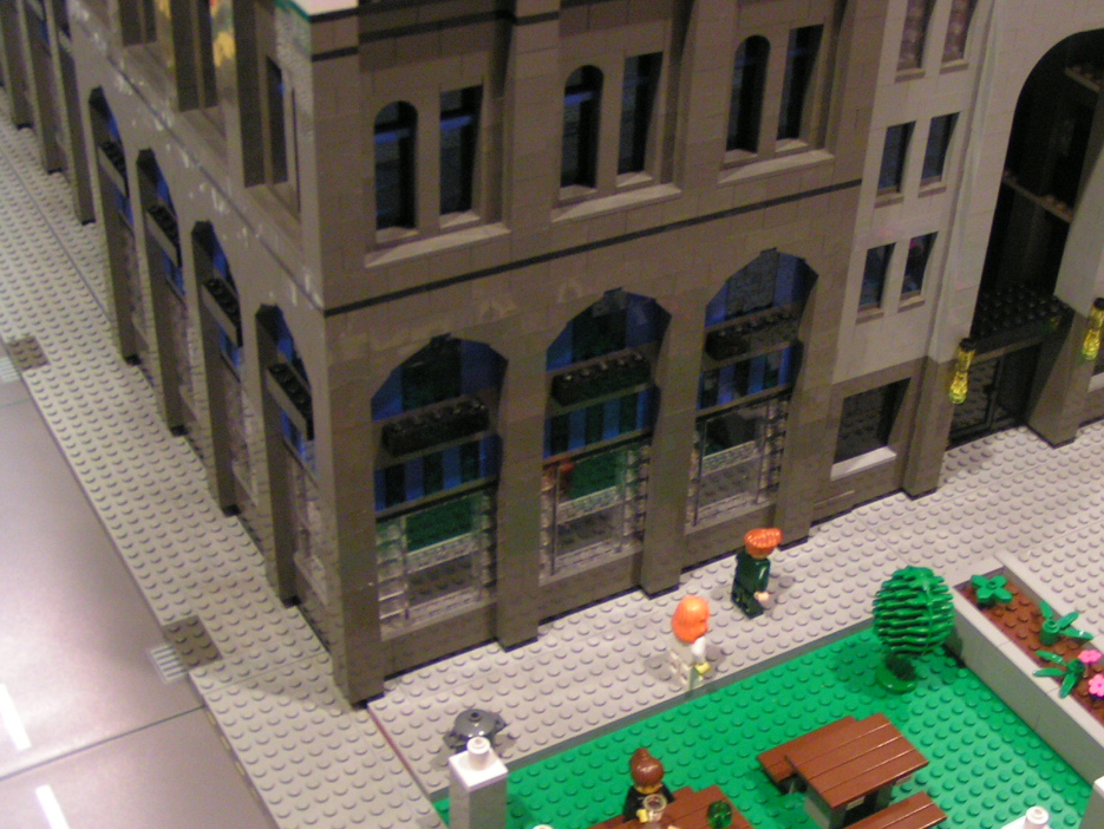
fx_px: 1659
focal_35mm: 52
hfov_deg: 36.6
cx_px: 692
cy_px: 417
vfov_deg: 28.1
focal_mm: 5.8
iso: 200
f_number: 2.8
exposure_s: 1/3
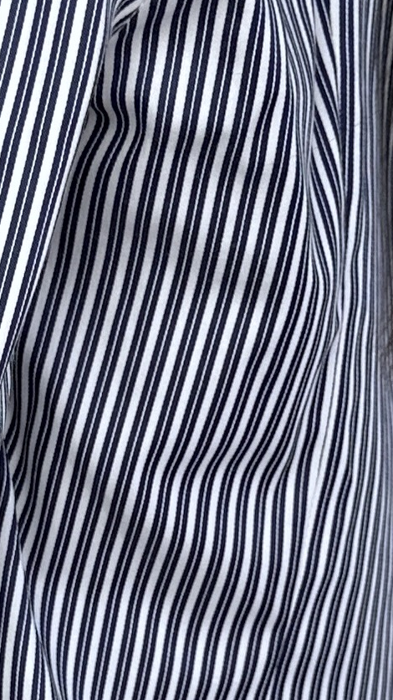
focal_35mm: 102
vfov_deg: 20.9
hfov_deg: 11.8
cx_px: 114
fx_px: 1890
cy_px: 324
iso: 80
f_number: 1.78
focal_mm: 6.86
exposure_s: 1/329
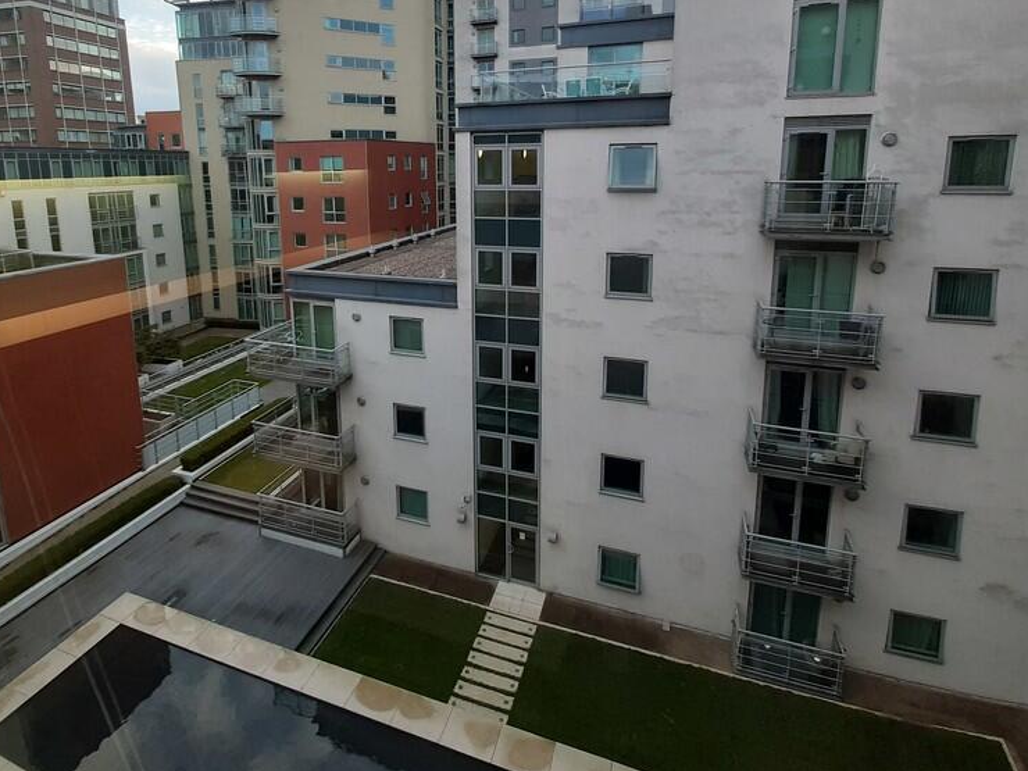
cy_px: 264
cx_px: 475
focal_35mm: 18
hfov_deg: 87.6
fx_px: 535
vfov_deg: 69.8
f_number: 2.2
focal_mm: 1.42
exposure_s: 1/50
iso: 40
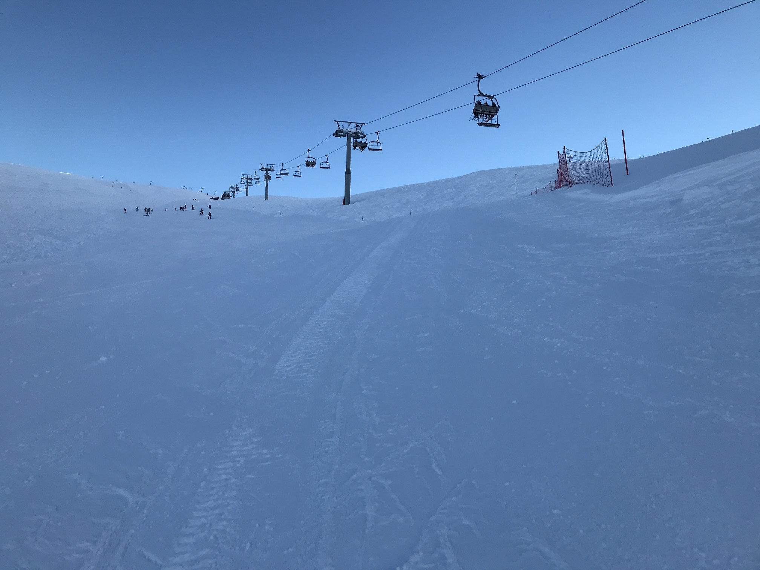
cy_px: 285
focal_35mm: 28
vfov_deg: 49.7
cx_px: 380
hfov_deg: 63.4
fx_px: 615
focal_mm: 3.99
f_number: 1.8
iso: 20
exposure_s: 1/1312
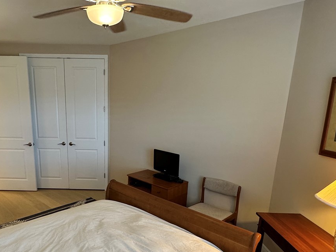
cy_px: 165
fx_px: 252
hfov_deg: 66.3
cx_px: 126
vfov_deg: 52.2
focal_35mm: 26
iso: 200
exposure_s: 1/60
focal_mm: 2.22
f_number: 2.2
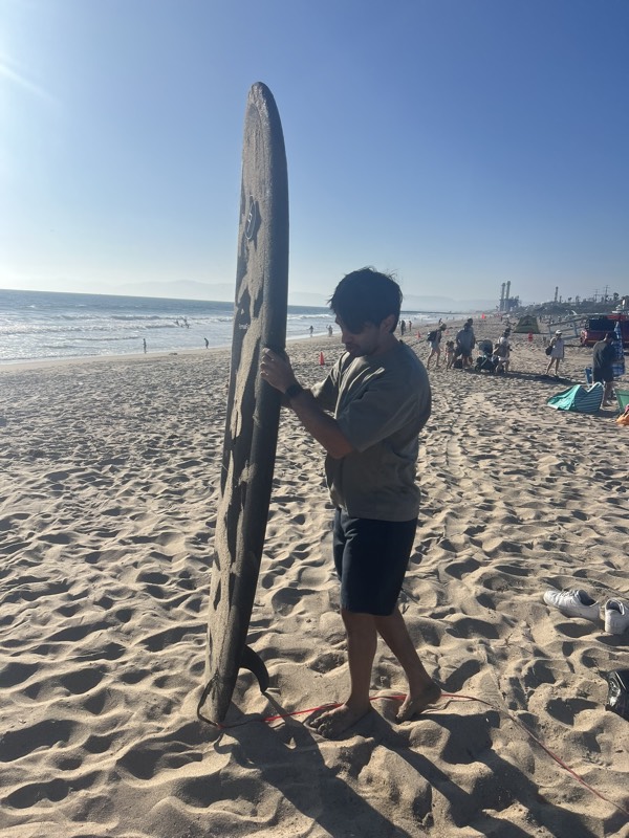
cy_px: 419
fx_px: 630
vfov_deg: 67.3
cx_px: 314
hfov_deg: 53.1
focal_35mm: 26
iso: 50
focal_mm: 5.7
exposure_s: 1/7463
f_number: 1.5
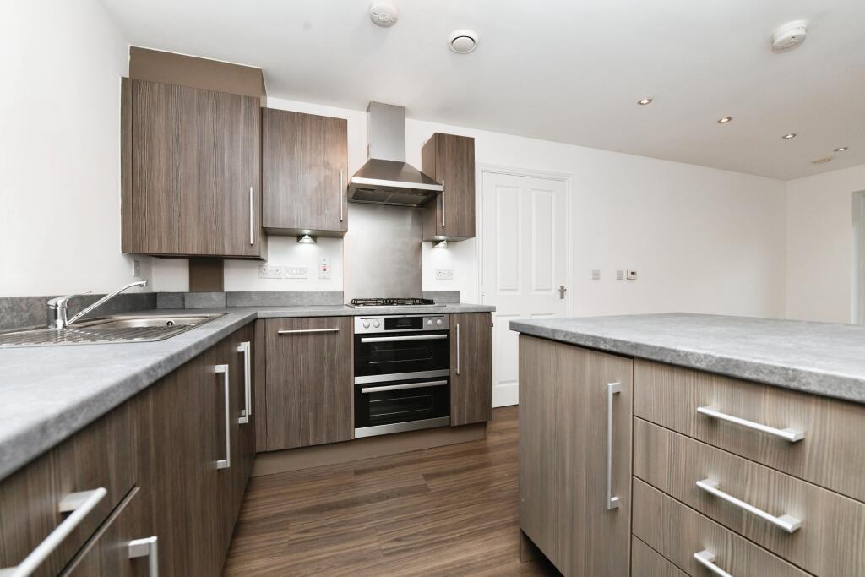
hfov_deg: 100.4
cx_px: 432
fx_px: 360
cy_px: 288
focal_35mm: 15
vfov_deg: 77.3
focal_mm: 15
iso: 800
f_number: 8
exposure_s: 1/60
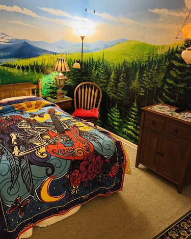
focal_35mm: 32
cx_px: 63
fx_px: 226
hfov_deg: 45.1
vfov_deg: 55.7
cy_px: 119
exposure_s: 1/30
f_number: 1.78
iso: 800
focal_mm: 6.76
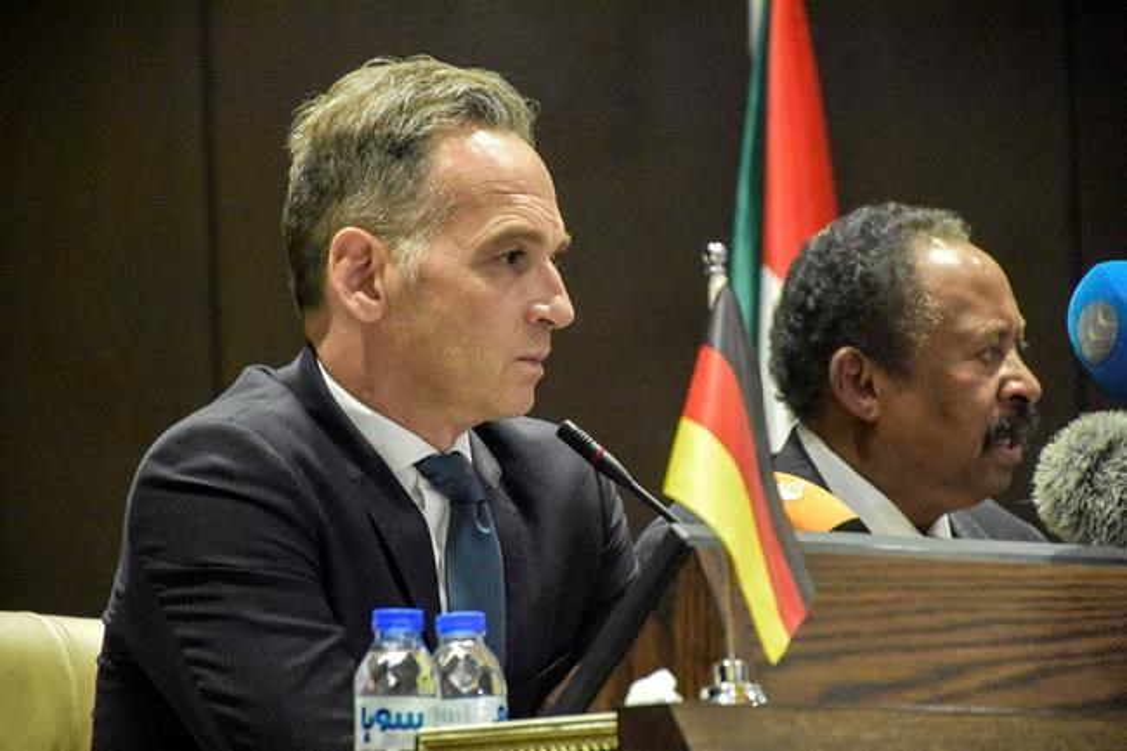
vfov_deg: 6.5
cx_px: 564
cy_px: 376
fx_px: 6572
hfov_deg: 9.8
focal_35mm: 210
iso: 12800
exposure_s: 1/125
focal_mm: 140
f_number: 5.6
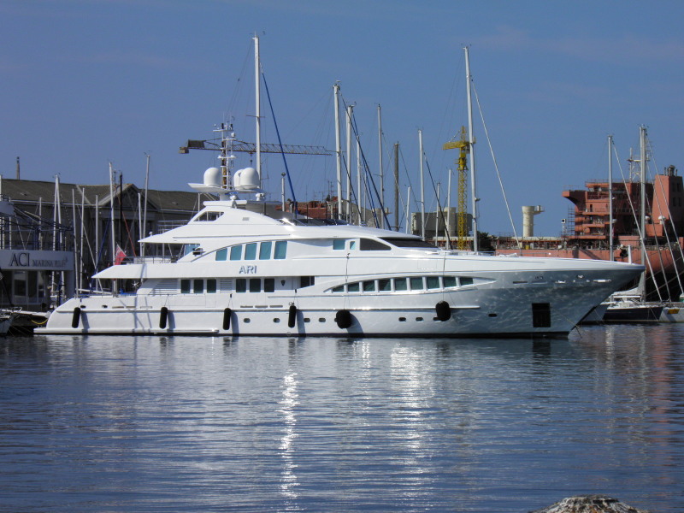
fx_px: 2786
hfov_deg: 14.0
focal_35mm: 141
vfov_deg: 10.5
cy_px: 256
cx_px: 342
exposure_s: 1/800
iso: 50
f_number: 5.7
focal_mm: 25.4
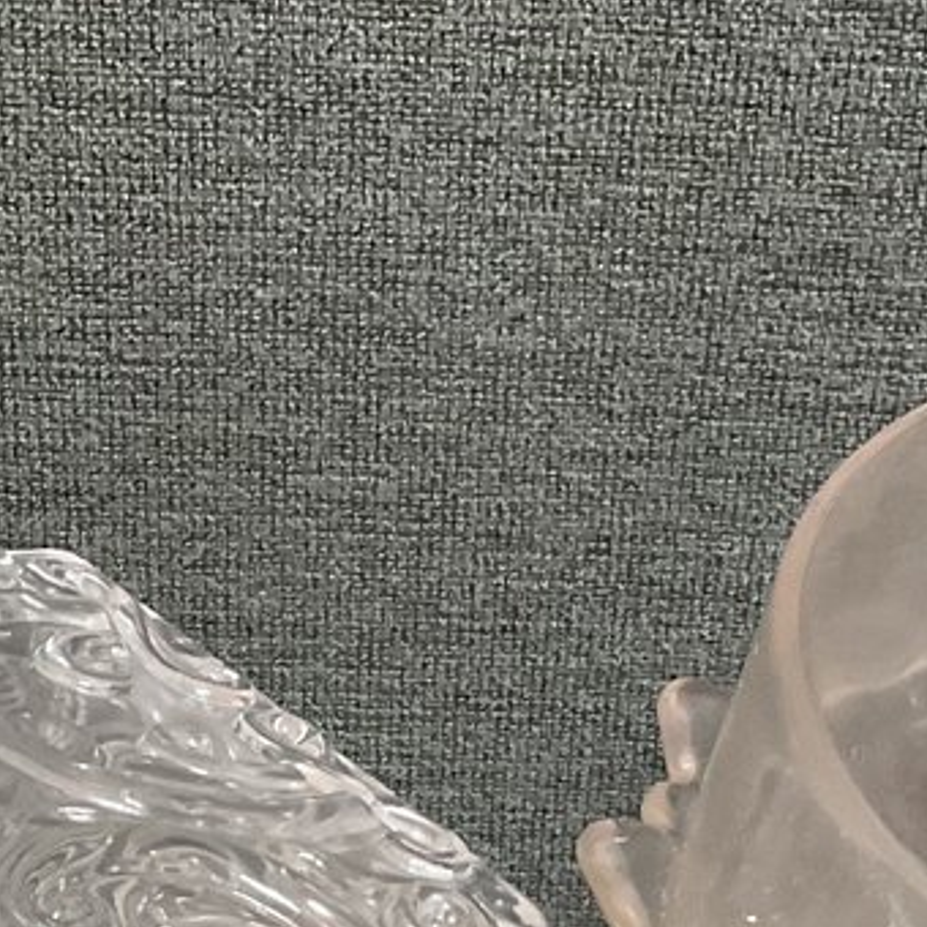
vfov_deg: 15.0
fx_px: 3454
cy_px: 915
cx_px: 612
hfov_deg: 15.3
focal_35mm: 114
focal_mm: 3
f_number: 1.8
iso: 100
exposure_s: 1/50
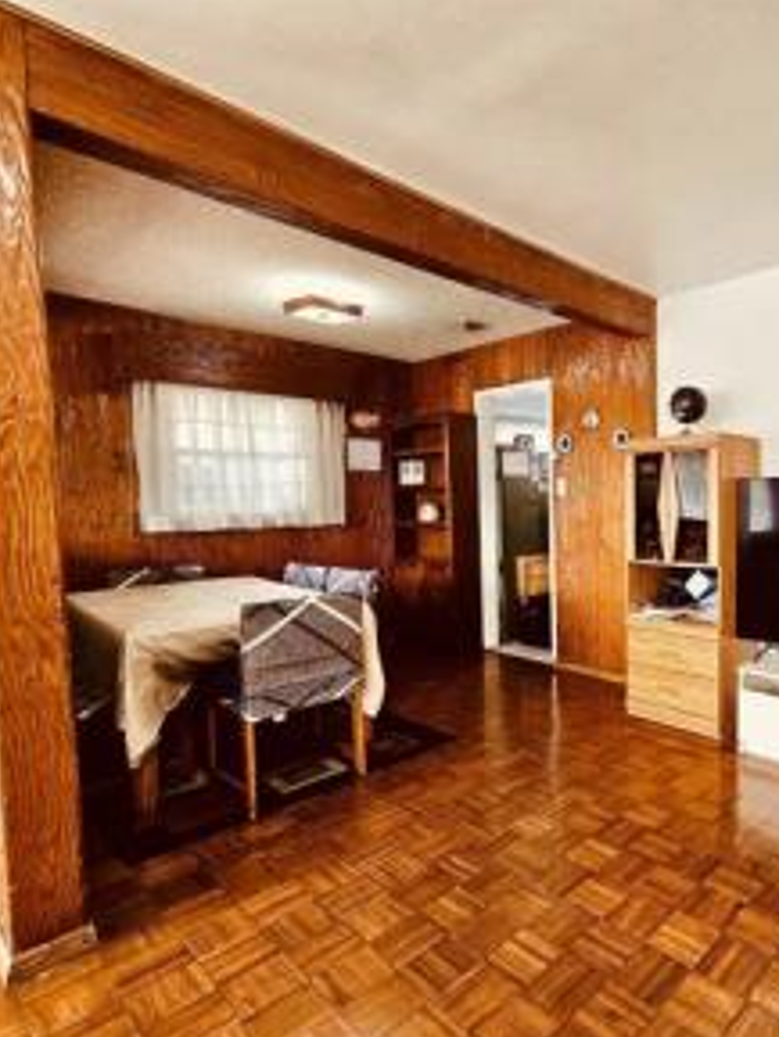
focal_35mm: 18
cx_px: 628
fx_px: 540
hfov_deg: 64.9
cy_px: 531
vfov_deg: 87.7
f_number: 2.2
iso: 200
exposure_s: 1/60
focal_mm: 2.2
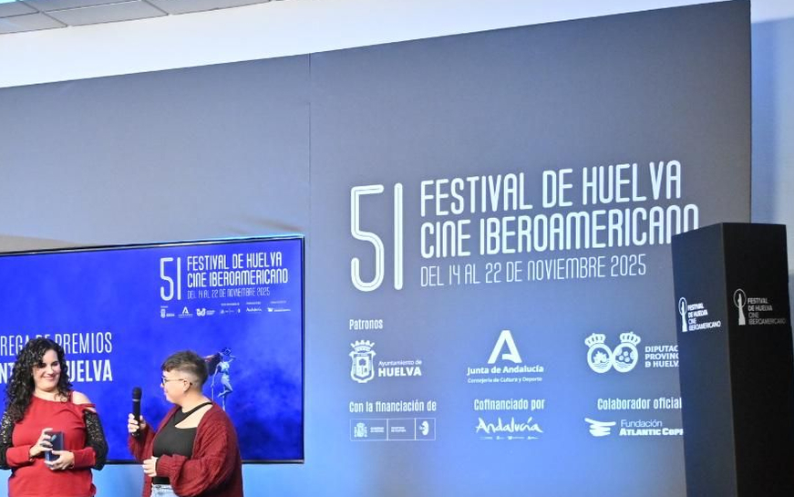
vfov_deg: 17.2
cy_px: 466
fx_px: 1611
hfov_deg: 27.0
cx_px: 119
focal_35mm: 74
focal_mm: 26.5
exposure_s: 1/200
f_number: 5
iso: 2500
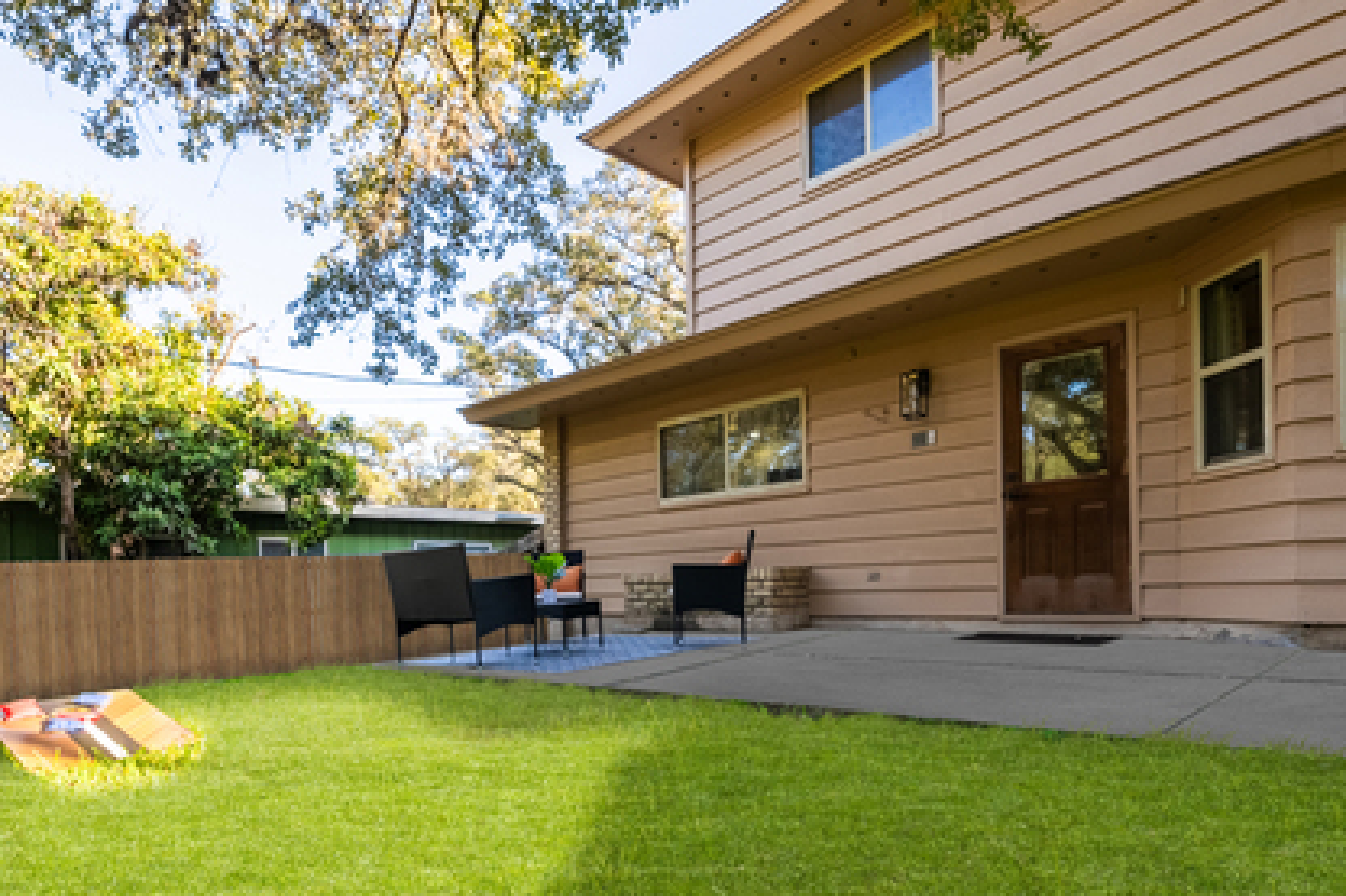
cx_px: 586
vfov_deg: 61.0
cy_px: 561
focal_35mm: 20
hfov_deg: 83.6
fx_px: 747
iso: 500
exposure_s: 1/1250
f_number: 6.3
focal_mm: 13
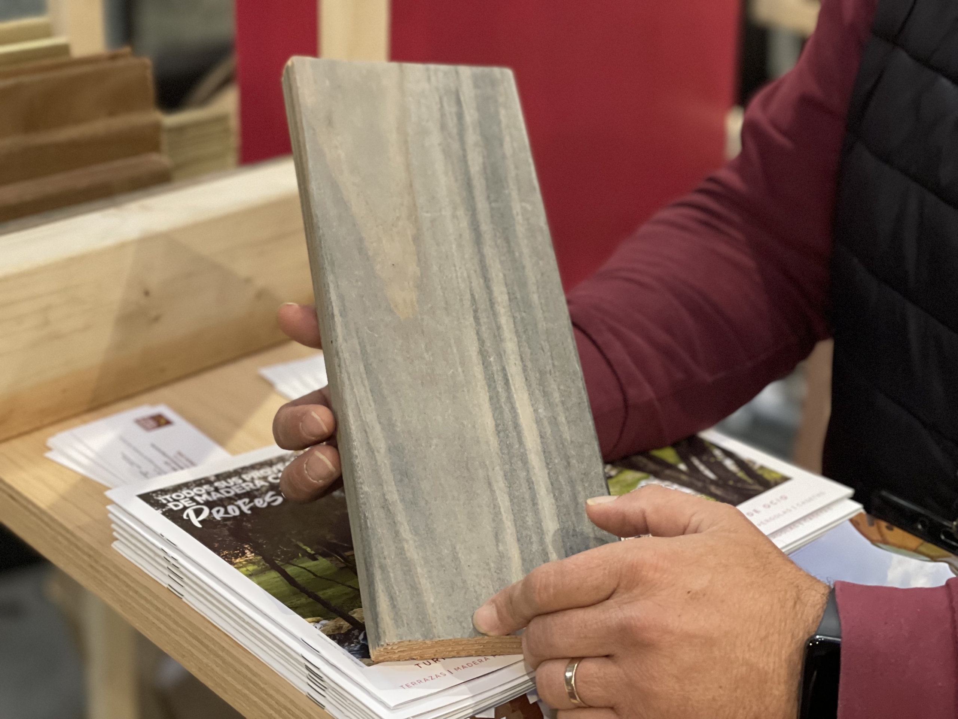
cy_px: 360
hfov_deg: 30.3
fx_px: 1771
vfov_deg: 22.9
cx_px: 479
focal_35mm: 64
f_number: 2.2
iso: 400
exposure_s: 1/33
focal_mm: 7.5
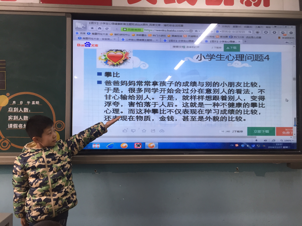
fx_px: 253
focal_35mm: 29
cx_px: 151
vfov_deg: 48.2
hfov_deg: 61.7
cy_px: 113
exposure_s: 1/33
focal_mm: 4.15
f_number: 2.2
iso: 40
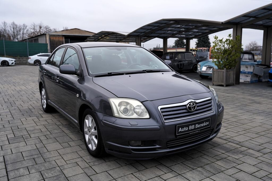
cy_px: 90
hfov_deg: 58.7
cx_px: 136
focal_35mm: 32
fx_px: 242
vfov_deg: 41.1
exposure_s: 1/80
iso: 100
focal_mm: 32
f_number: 4.5
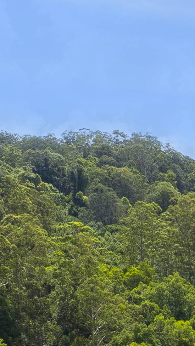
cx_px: 384
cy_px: 547
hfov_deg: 8.2
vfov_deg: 14.1
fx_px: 1295
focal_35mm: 141
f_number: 5.6
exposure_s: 1/800
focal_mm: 12.29
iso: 200
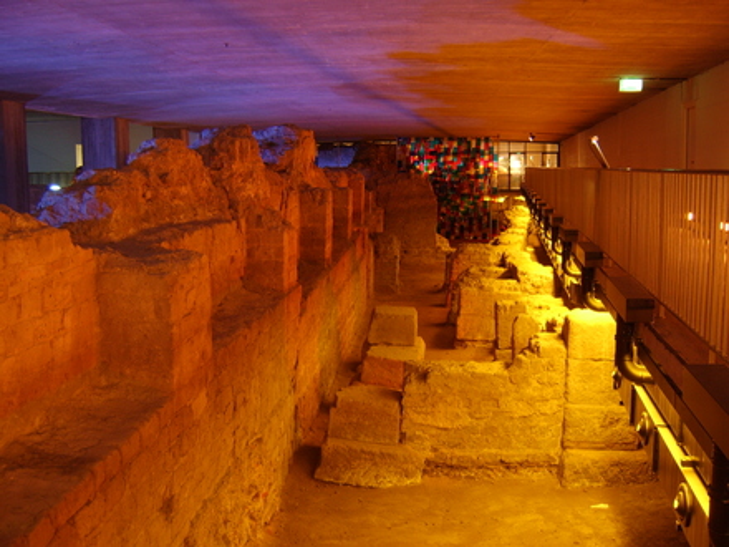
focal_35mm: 31
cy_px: 274
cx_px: 364
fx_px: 653
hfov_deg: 58.4
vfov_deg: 45.4
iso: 100
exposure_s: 1/2
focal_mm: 8.13
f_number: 2.7
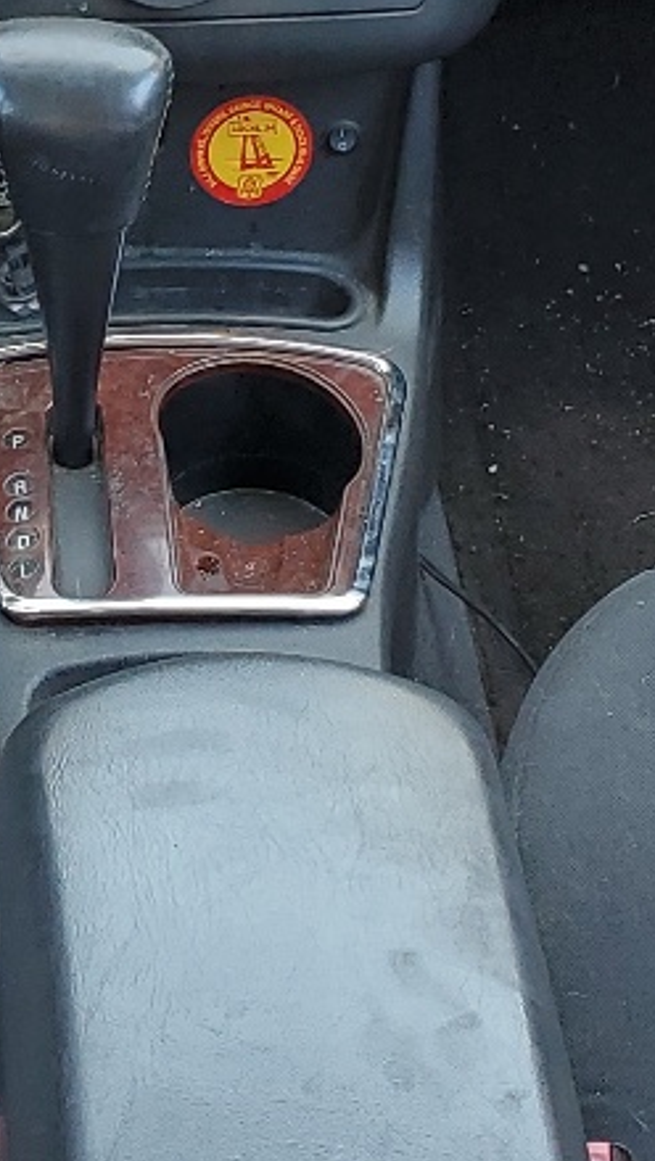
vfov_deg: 20.7
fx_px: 3175
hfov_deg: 11.7
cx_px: 87
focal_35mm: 103
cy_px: 398
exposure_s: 1/127
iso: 50
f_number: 1.5
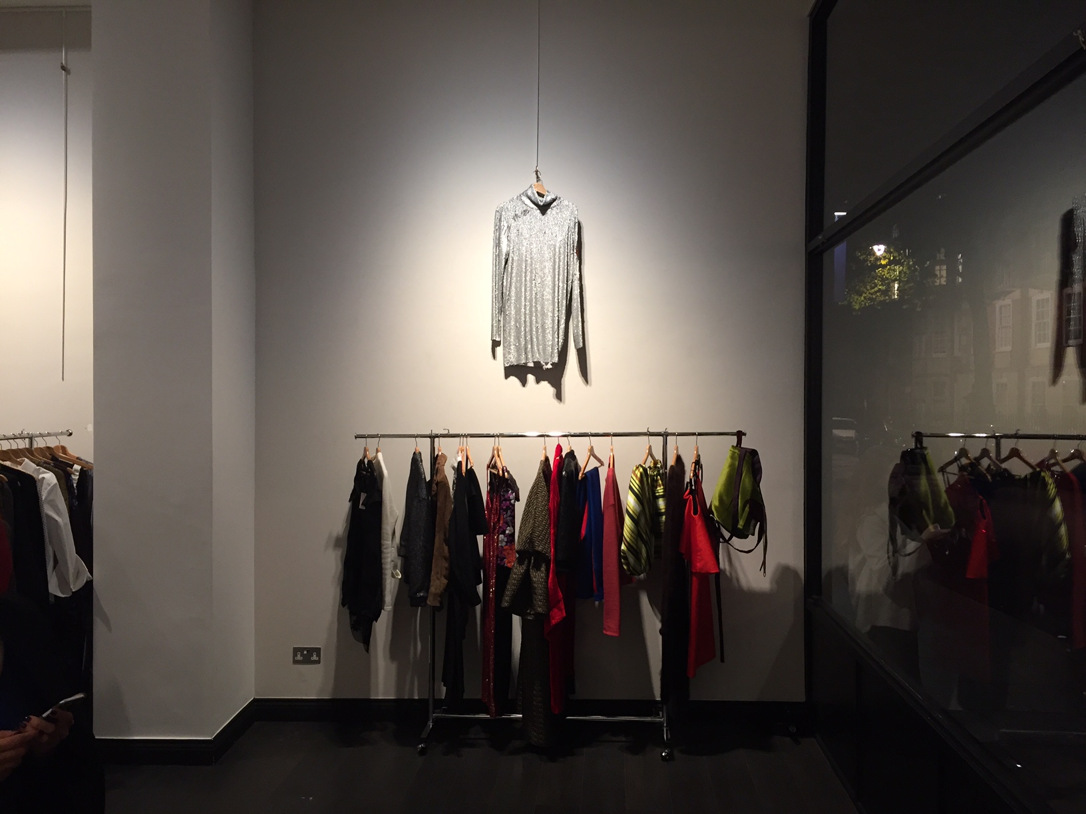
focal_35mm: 29
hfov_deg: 61.7
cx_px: 543
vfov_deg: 48.2
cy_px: 407
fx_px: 910
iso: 125
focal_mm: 4.15
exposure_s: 1/33
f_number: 2.2
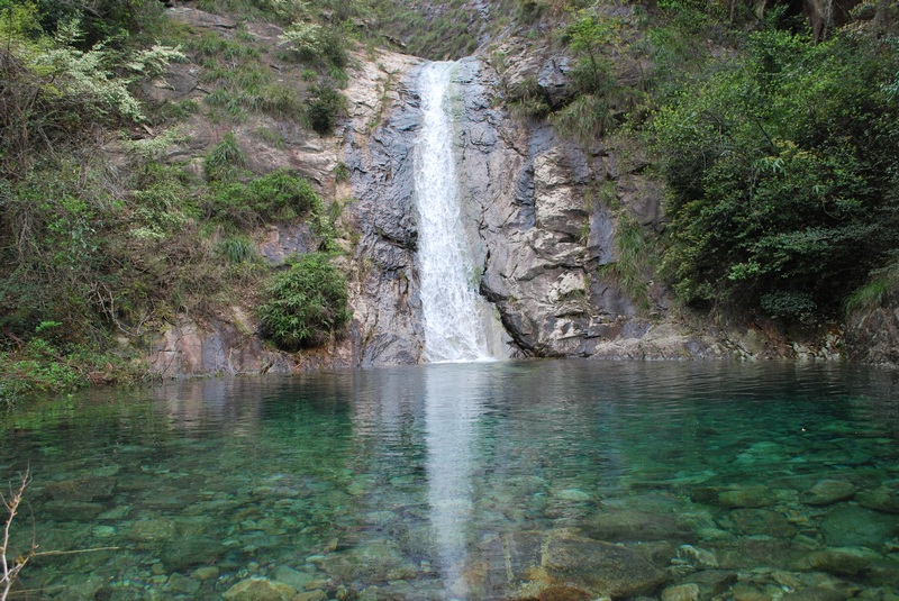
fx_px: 750
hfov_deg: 61.9
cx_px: 450
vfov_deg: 43.7
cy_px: 300
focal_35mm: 30
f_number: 5.6
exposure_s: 1/125
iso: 125
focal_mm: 20
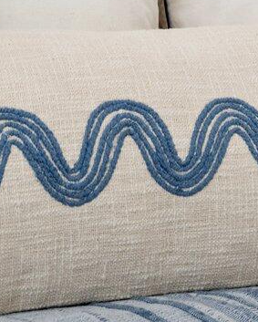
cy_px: -78
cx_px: 350
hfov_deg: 9.3
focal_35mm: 163
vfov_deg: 11.6
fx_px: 1554
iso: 160
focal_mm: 30
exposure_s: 1/13
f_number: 9
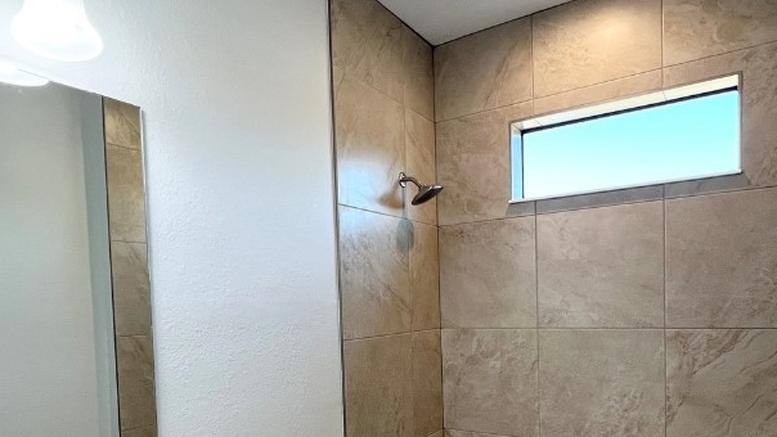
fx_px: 495
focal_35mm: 24
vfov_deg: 46.1
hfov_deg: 76.3
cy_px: 326
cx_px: 385
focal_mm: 1.57
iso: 100
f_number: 1.8
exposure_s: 1/120
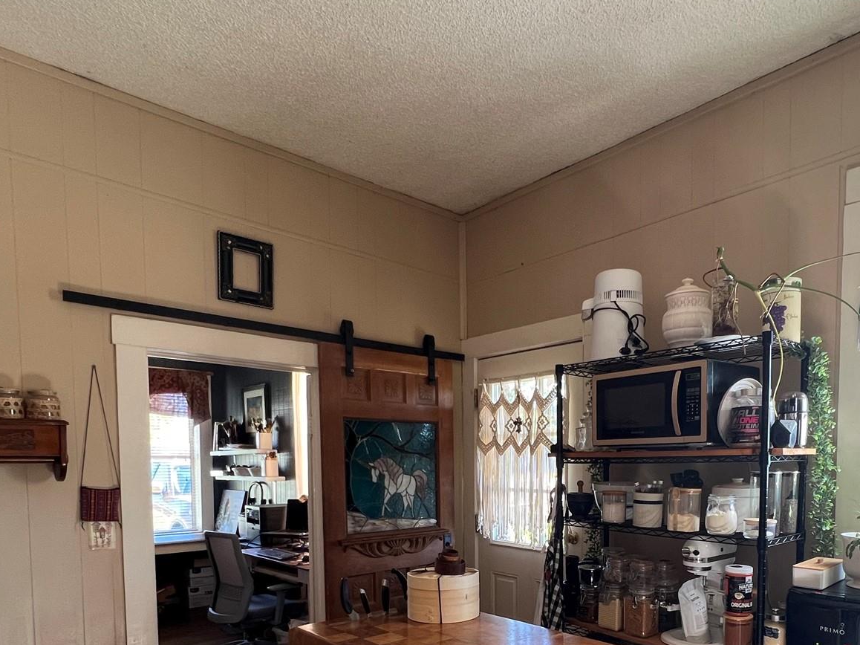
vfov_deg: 55.2
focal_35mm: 23
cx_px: 527
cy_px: 505
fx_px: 571
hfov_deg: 72.9
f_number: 1.8
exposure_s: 1/60
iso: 200
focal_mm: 1.57
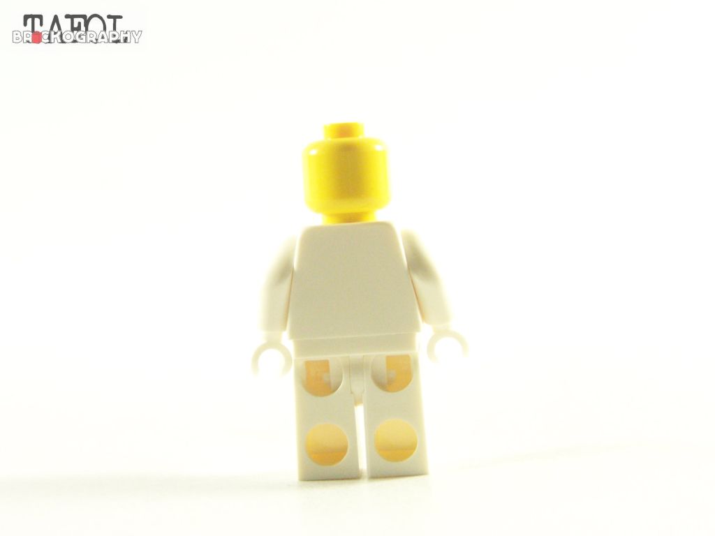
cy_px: 268
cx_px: 358
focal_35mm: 82
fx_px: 1694
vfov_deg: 18.0
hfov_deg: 23.8
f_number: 3.2
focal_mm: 13.7
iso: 400
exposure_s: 1/60
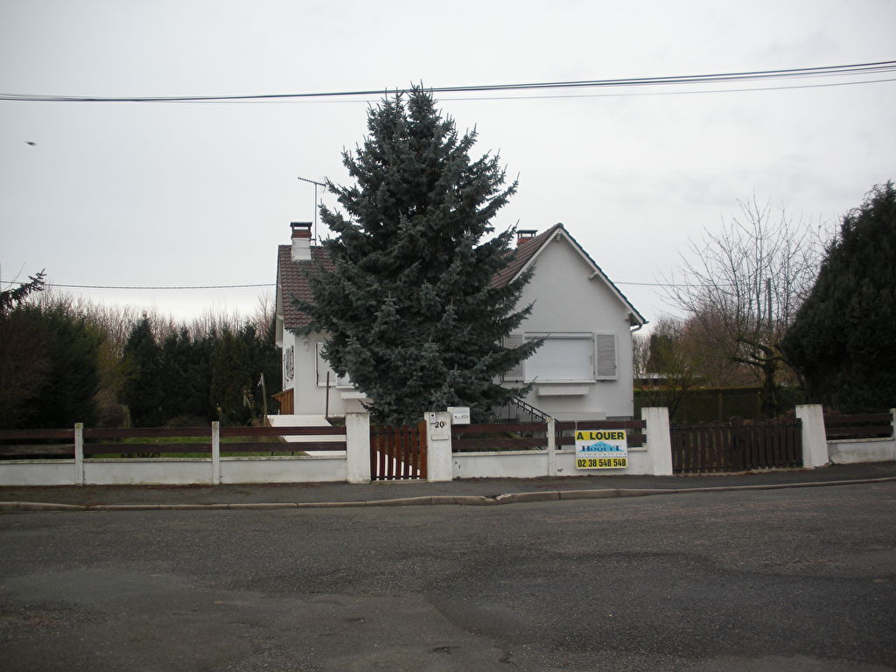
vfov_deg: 40.7
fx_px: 906
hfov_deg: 52.6
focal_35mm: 35
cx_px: 448
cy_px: 336
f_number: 3.5
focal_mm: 6.3
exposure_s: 1/67.5
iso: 77
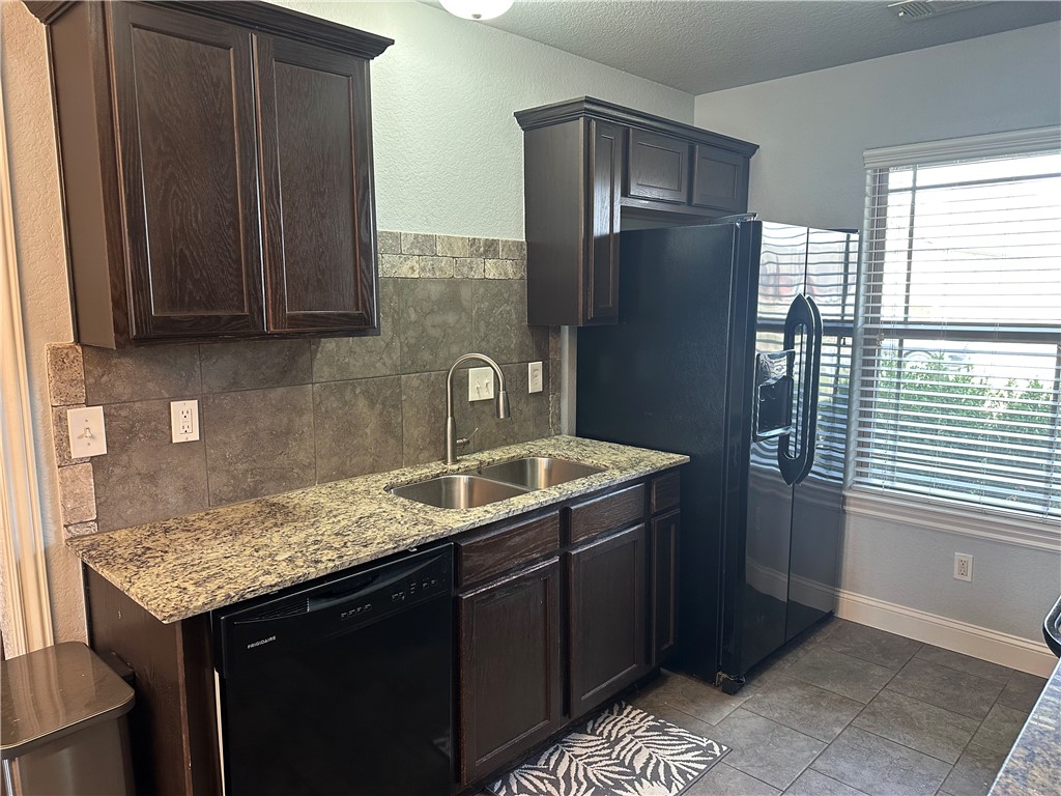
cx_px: 530
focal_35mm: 24
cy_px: 398
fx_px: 736
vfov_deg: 56.8
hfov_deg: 71.6
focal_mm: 6.86
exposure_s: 1/60
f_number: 1.78
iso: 200
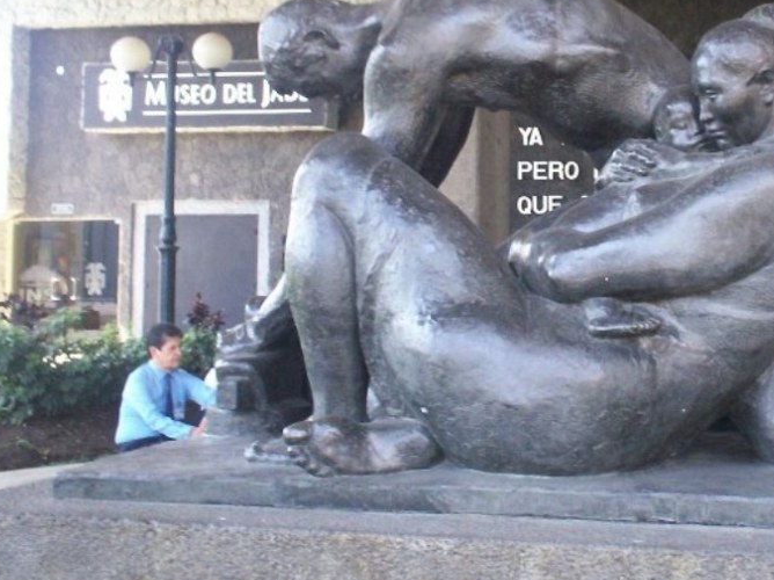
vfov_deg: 22.7
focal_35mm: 64
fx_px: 1430
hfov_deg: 29.5
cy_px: 139
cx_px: 626
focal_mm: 6
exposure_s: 1/35.5
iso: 140
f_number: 4.5
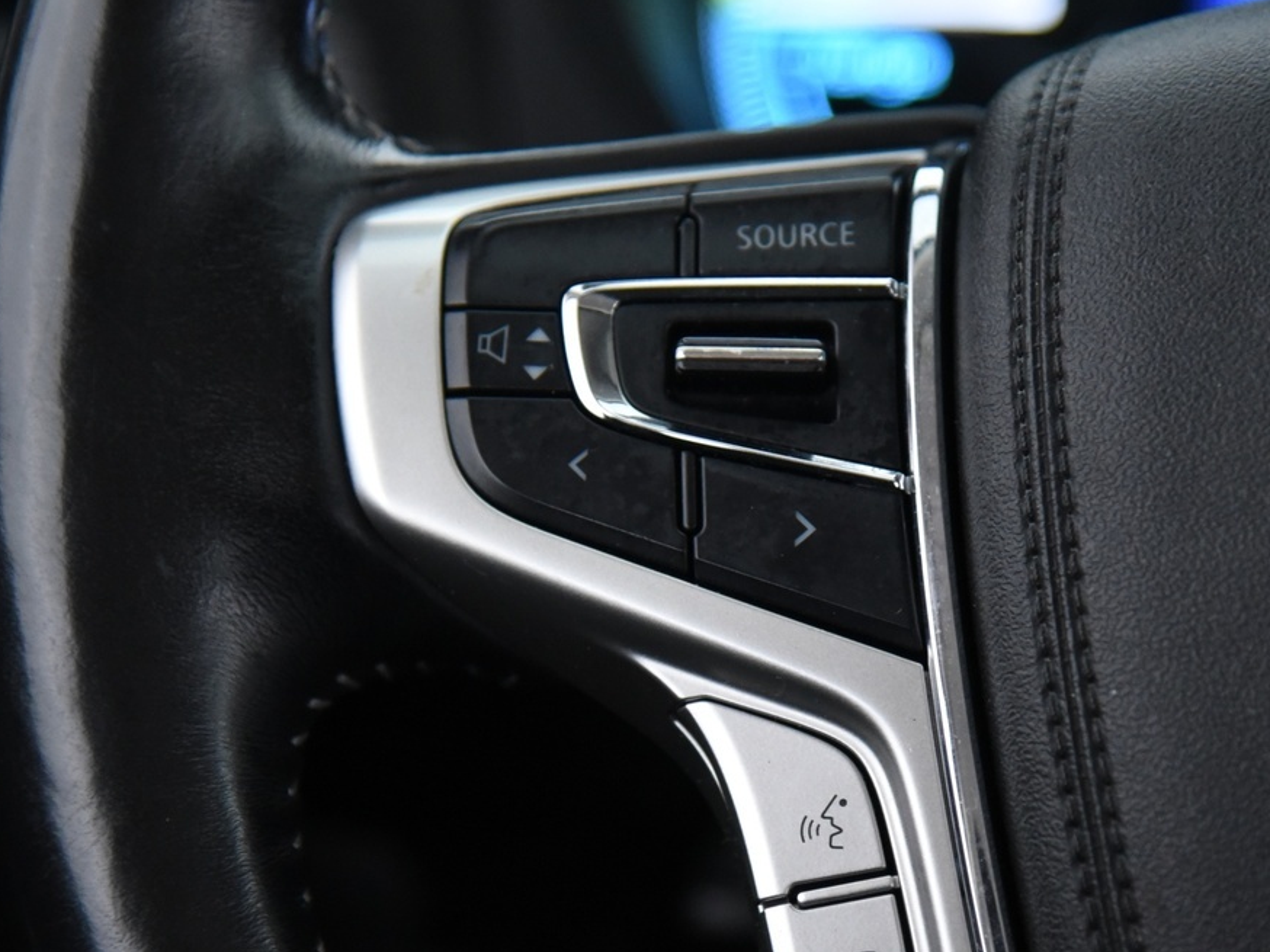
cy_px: 779
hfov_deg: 10.6
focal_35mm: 187
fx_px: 6859
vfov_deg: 7.9
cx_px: 574
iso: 4000
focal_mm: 105
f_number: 4
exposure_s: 1/25
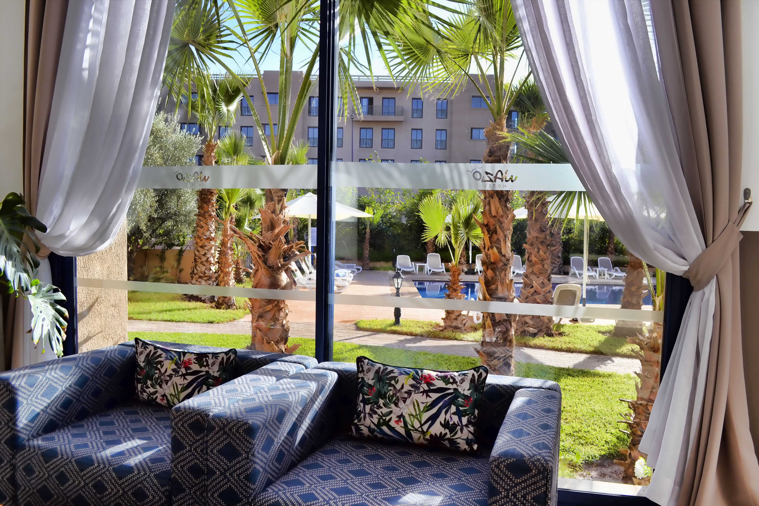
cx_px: 380
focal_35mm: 27
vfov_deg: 47.9
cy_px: 253
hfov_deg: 67.4
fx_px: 569
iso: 100
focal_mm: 18
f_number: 6.3
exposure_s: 1/160
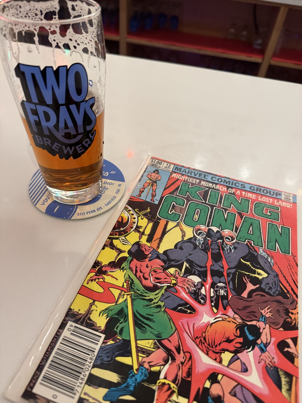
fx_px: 279
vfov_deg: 71.6
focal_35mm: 24
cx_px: 151
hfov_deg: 56.8
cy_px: 202
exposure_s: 1/60
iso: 800
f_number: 1.78
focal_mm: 6.76
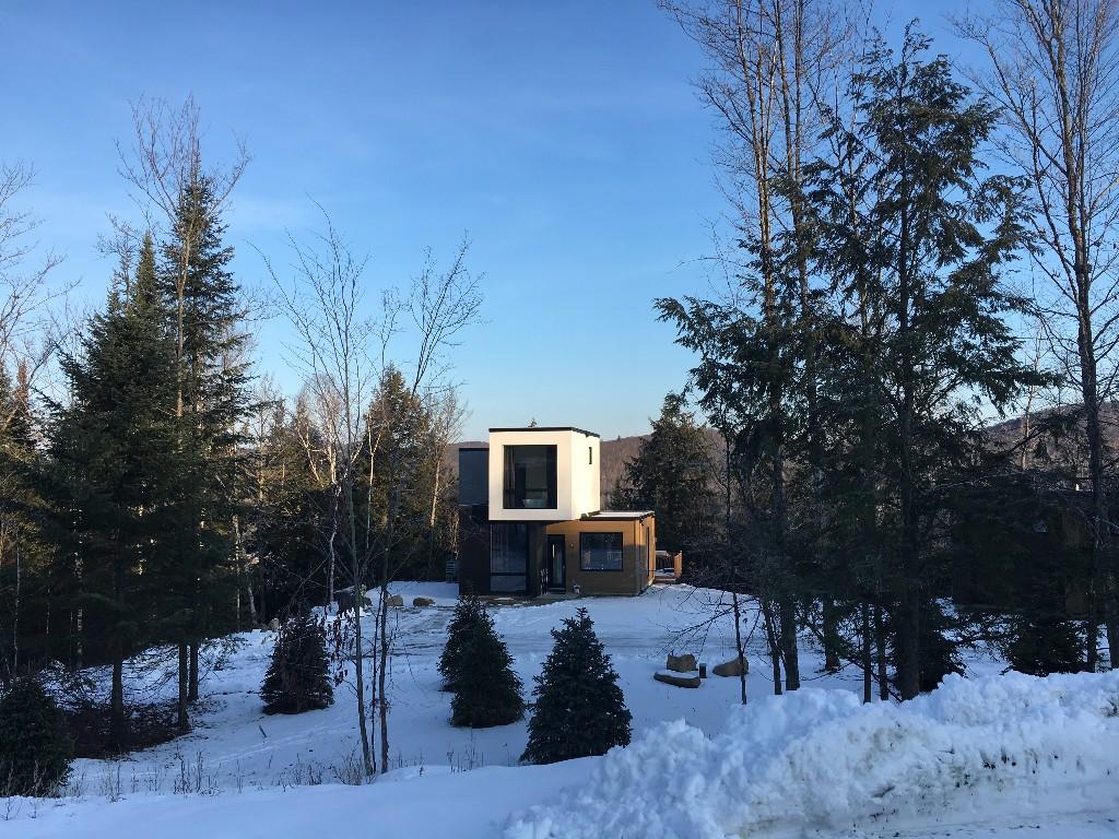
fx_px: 937
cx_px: 560
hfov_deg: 61.7
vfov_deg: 48.2
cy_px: 420
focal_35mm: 29
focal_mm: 4.15
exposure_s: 1/746
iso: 25
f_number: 2.2
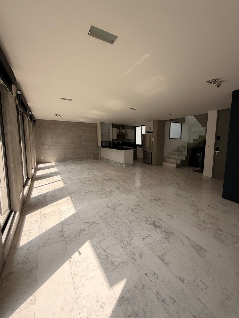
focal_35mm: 15
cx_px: 125
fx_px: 138
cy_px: 158
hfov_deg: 81.7
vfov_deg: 98.2
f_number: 2.2
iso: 50
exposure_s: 1/502
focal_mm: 2.22
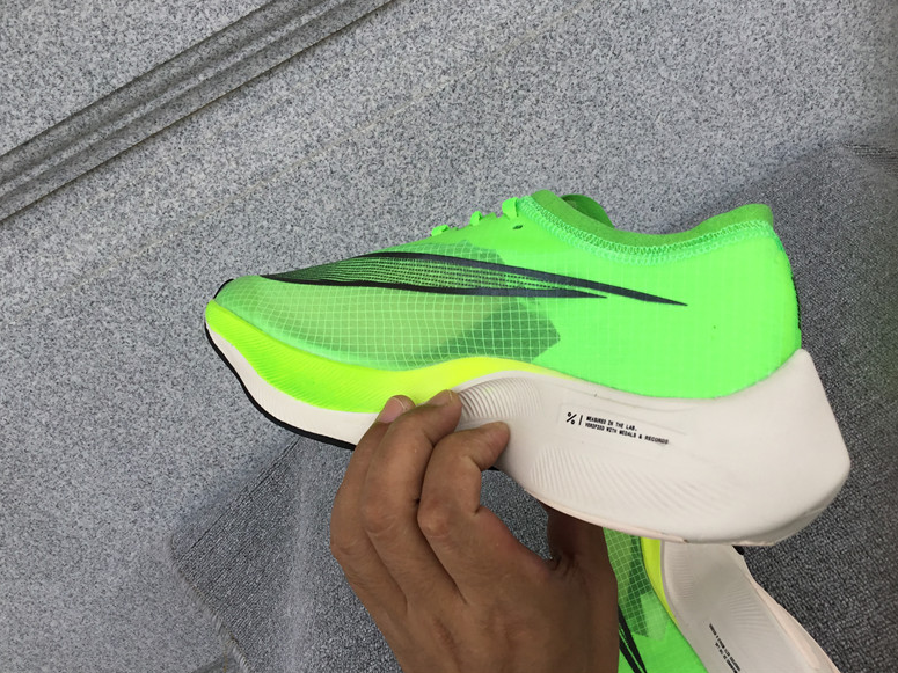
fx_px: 830
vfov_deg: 44.1
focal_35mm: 32
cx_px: 452
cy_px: 328
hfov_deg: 56.8
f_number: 2.4
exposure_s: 1/631
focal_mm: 3.3
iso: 25
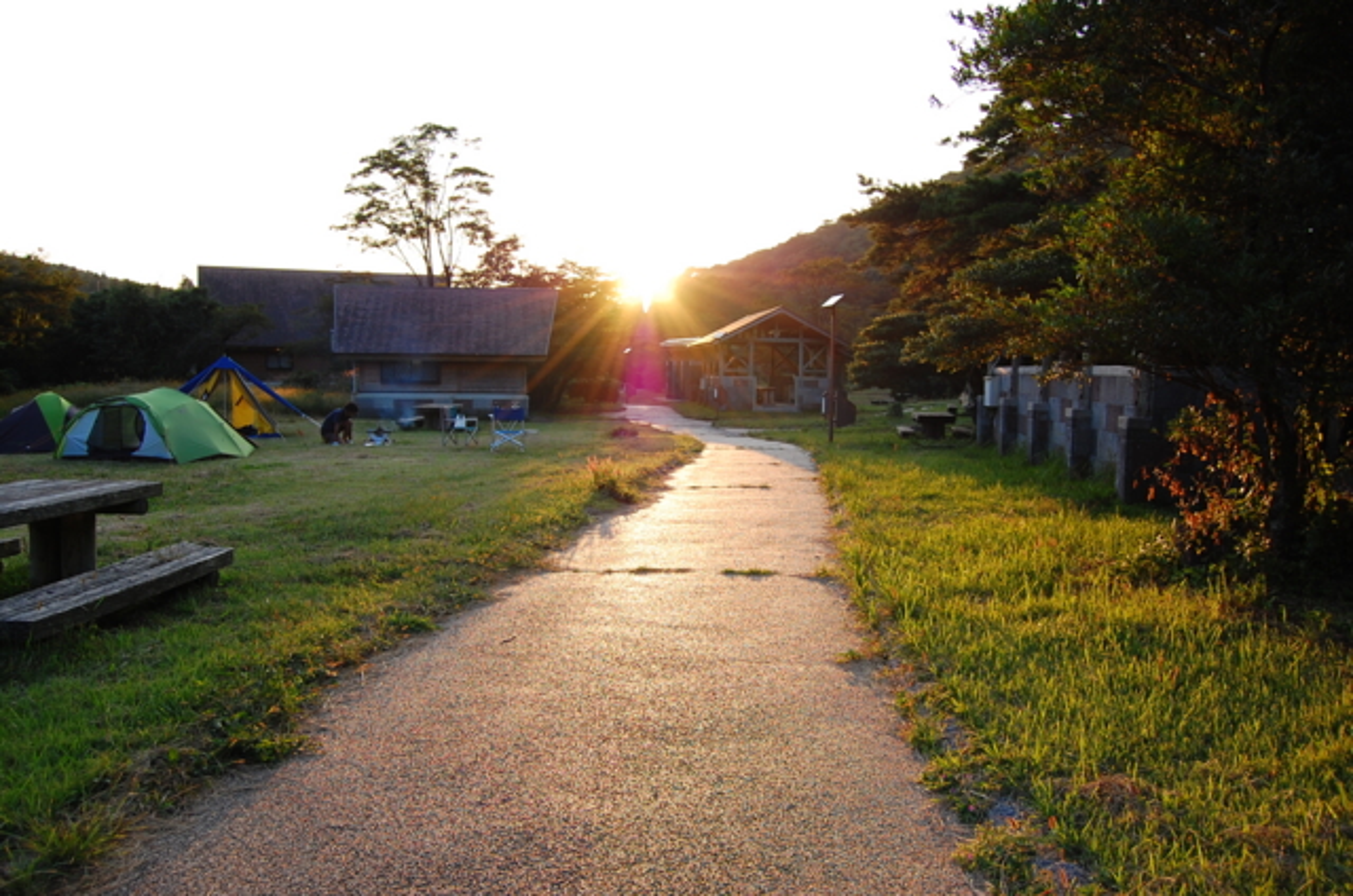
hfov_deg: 67.5
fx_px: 1013
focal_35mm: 27
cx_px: 676
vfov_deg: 47.7
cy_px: 448
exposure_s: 1/200
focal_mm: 18
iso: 200
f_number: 5
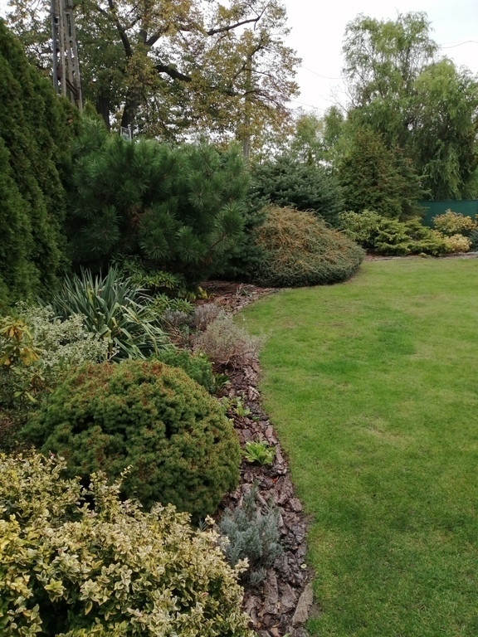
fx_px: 479
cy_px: 318
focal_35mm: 26
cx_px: 239
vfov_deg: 67.3
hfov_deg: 53.1
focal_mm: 3.62
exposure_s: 1/463
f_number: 1.8
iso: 50
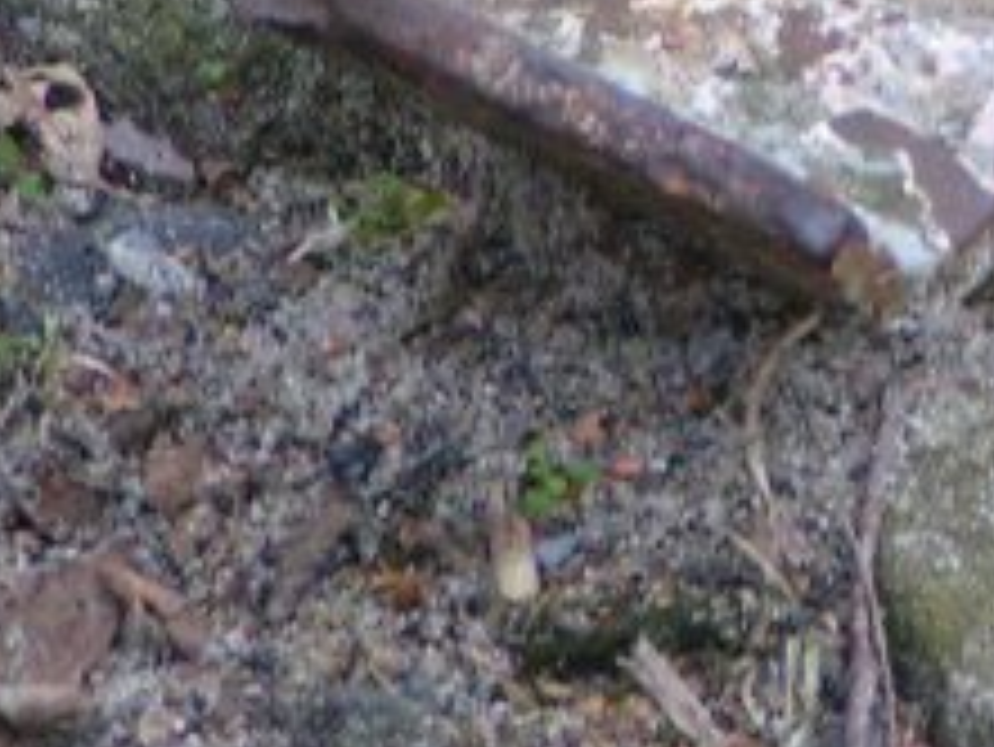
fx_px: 23473
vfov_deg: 1.8
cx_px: 1048
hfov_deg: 2.4
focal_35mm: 817
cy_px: 32
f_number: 3.5
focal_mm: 34.5
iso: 200
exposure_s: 1/200
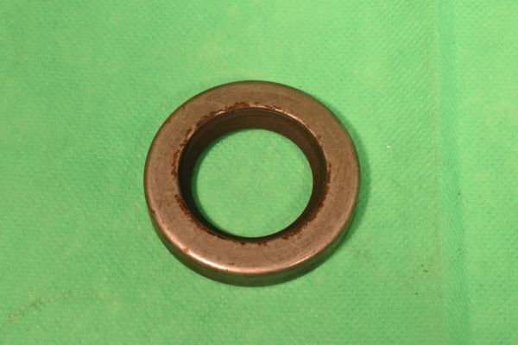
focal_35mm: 82
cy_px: 172
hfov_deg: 24.6
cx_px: 259
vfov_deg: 16.6
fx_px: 1187
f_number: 16
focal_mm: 55
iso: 2800
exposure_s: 1/100
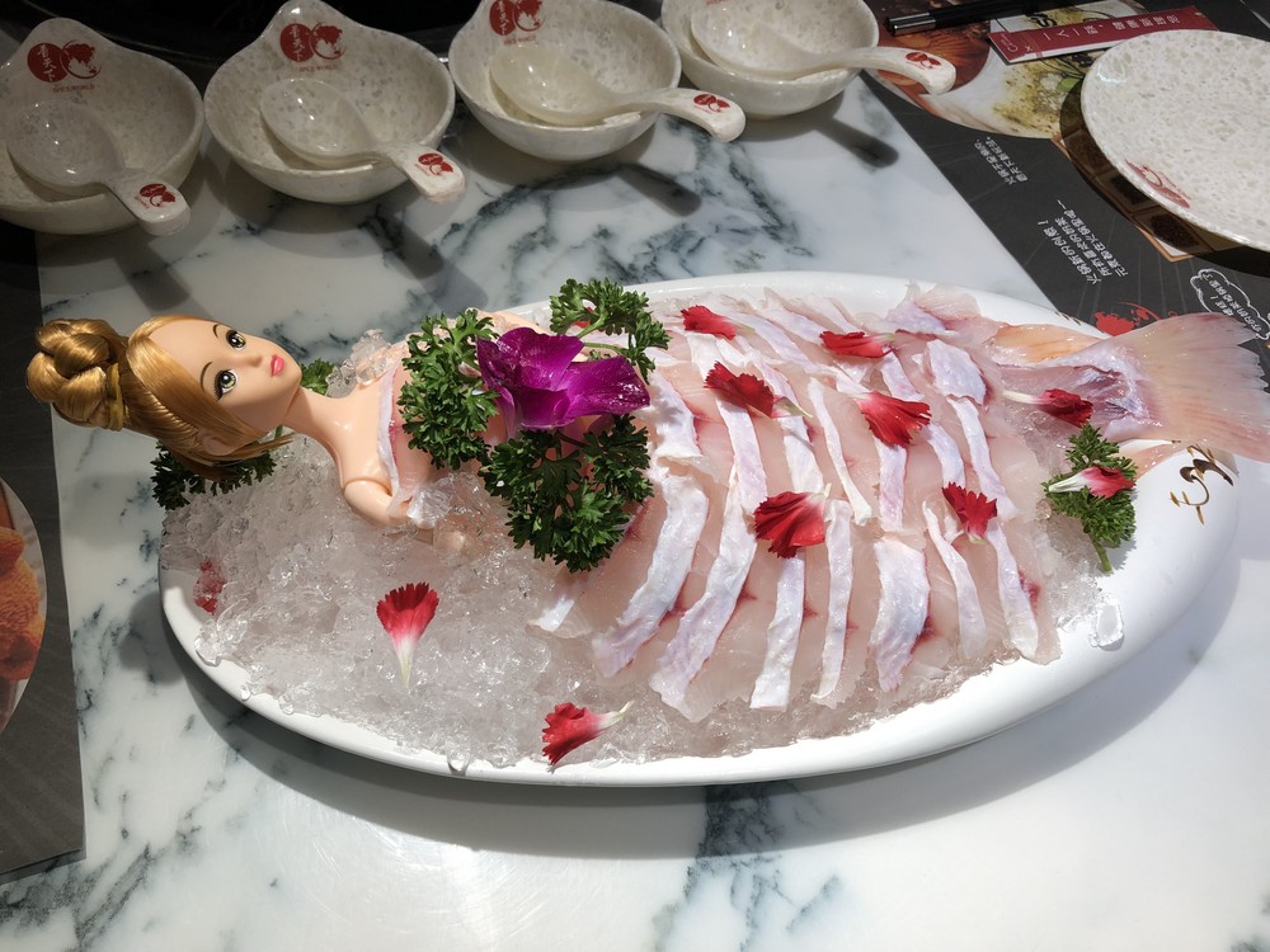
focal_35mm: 28
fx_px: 1027
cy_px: 476
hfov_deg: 63.4
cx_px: 635
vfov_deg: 49.7
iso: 25
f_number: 1.8
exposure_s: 1/100
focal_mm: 3.99
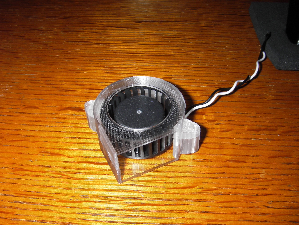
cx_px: 150
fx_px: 328
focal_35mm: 38
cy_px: 112
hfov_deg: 49.0
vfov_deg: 37.7
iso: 50
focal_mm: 6.3
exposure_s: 1/30
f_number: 6.6
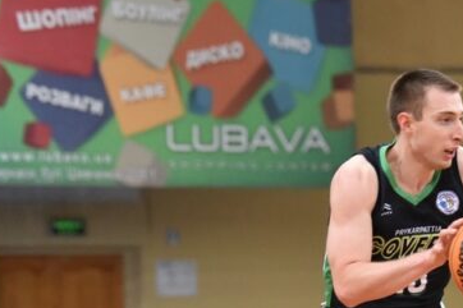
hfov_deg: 6.3
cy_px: 343
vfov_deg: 4.2
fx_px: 4216
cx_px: 371
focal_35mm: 328
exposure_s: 1/1000
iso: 5000
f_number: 3.2
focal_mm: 116
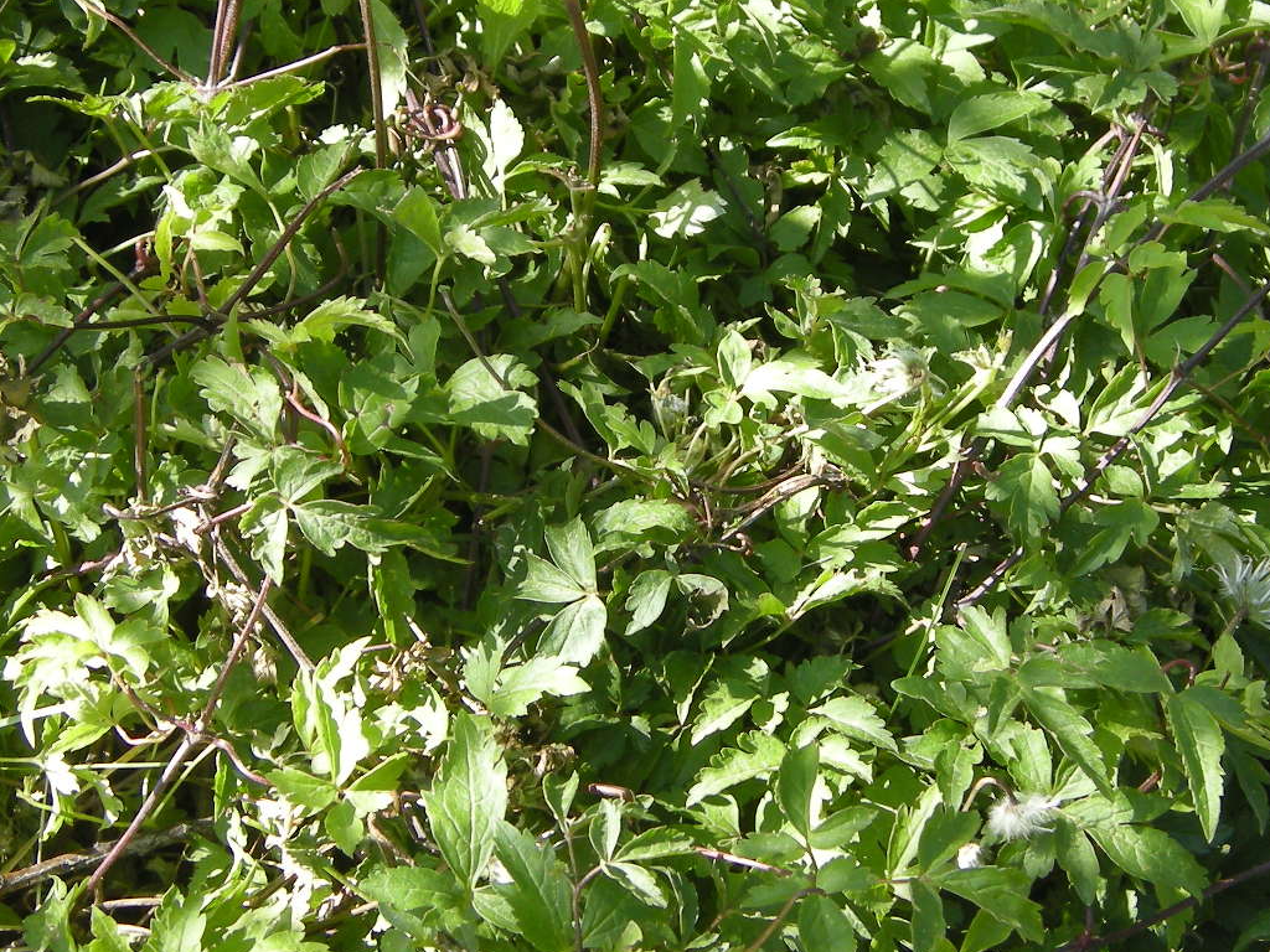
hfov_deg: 23.8
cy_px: 517
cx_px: 713
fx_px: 3008
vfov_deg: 18.0
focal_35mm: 82
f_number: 3.4
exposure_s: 1/71
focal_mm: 7.5
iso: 64
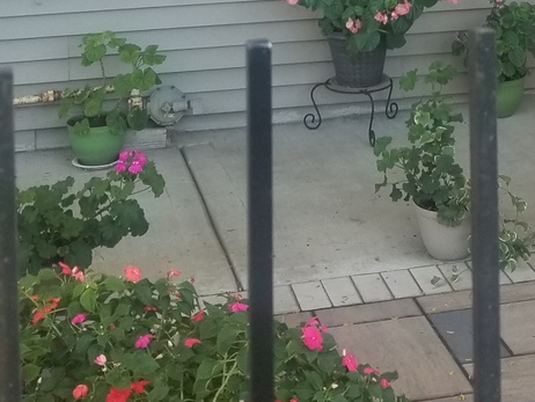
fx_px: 1253
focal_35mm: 81
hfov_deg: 23.9
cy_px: -173
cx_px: 382
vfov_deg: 16.8
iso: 100
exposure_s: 1/60
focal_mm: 4.25
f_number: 1.7
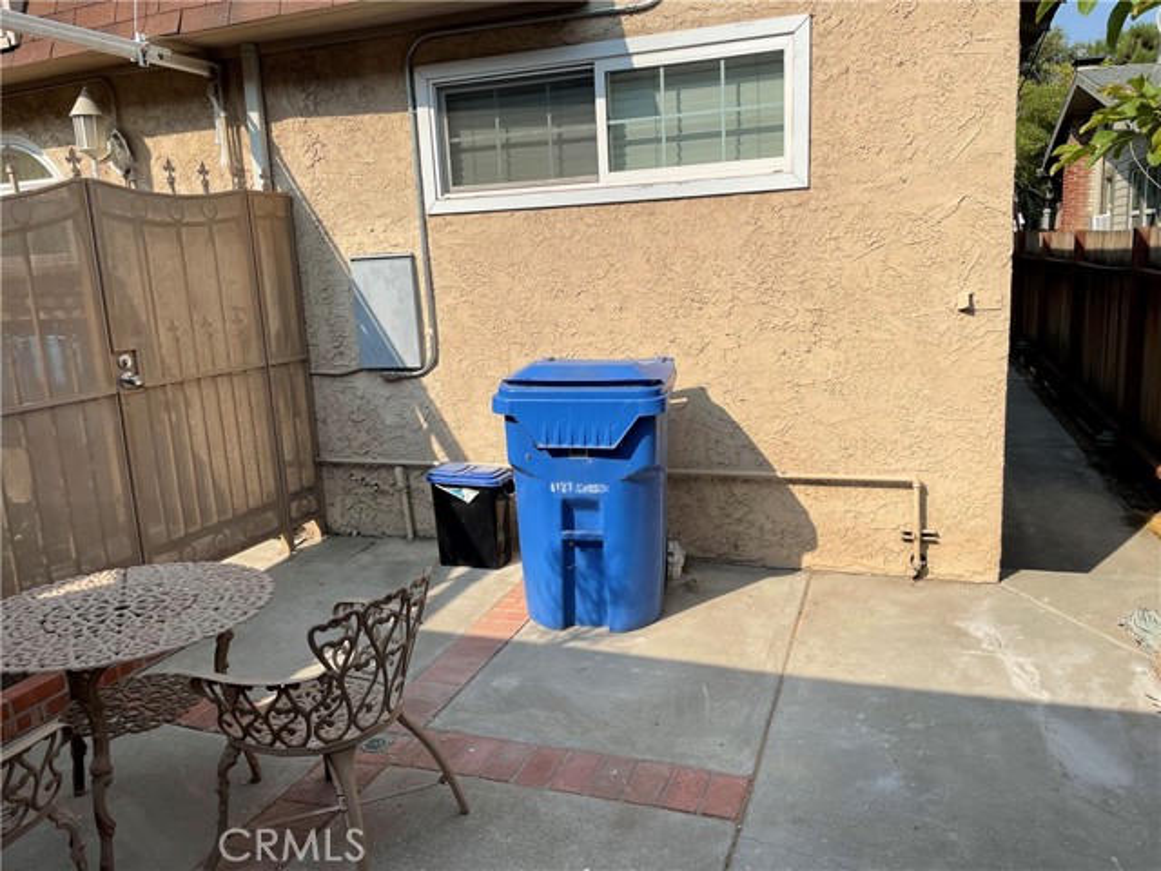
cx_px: 580
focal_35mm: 26
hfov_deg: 67.3
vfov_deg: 53.1
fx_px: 872
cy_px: 436
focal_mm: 4.2
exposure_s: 1/3610
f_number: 1.6
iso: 32
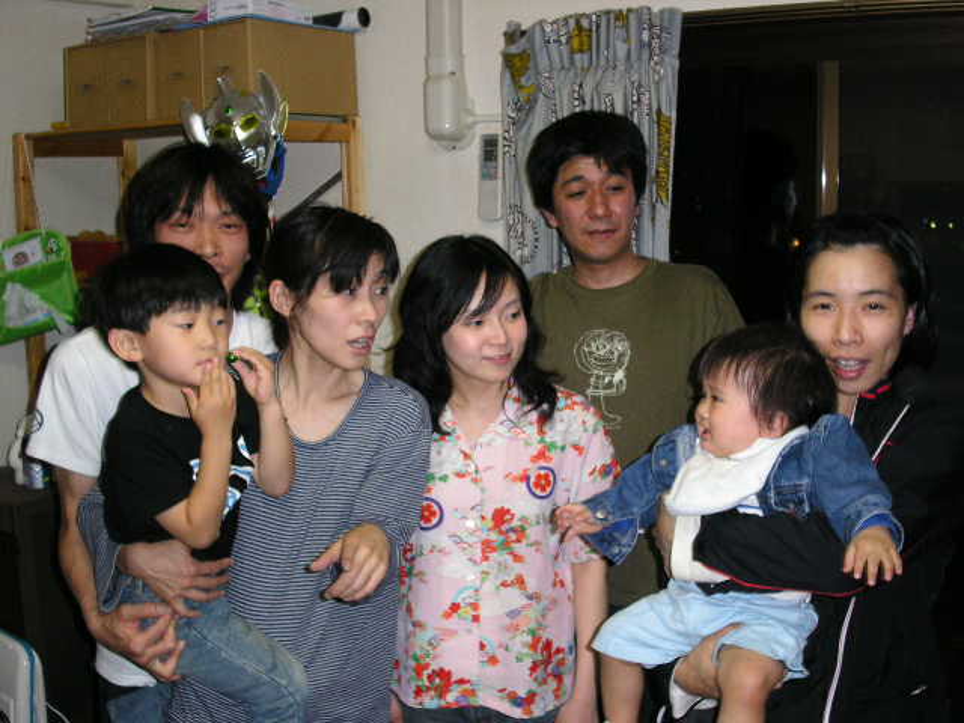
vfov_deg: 36.0
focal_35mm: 40
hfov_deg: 46.8
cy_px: 362
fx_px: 1114
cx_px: 482
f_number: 2.8
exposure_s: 1/45
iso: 200
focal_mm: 8.4
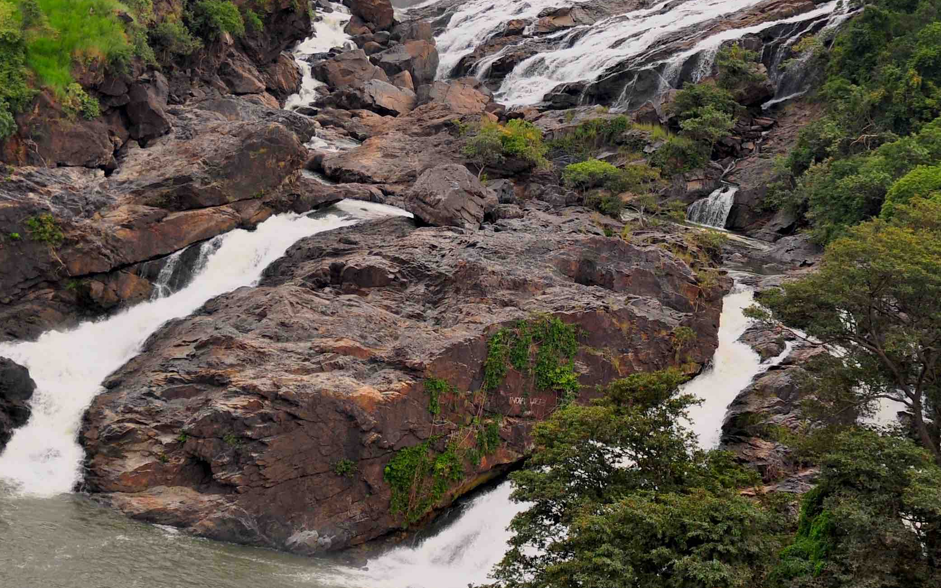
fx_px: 3385
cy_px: 182
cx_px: 271
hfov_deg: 15.8
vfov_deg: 9.9
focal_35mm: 132
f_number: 5.6
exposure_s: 1/250
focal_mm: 42
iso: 200
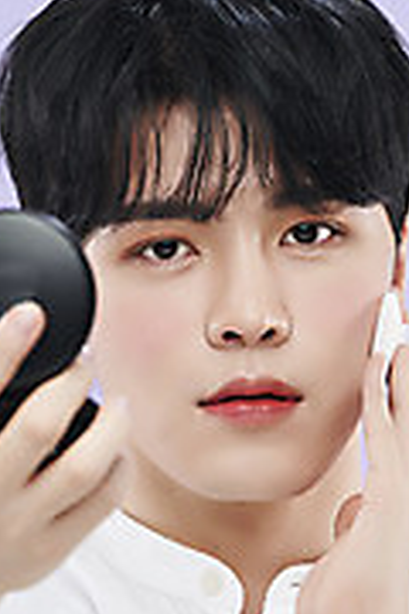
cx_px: 182
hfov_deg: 3.1
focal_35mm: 444
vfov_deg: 4.6
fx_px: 7566
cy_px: 433
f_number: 8
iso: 31
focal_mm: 200
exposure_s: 1/125
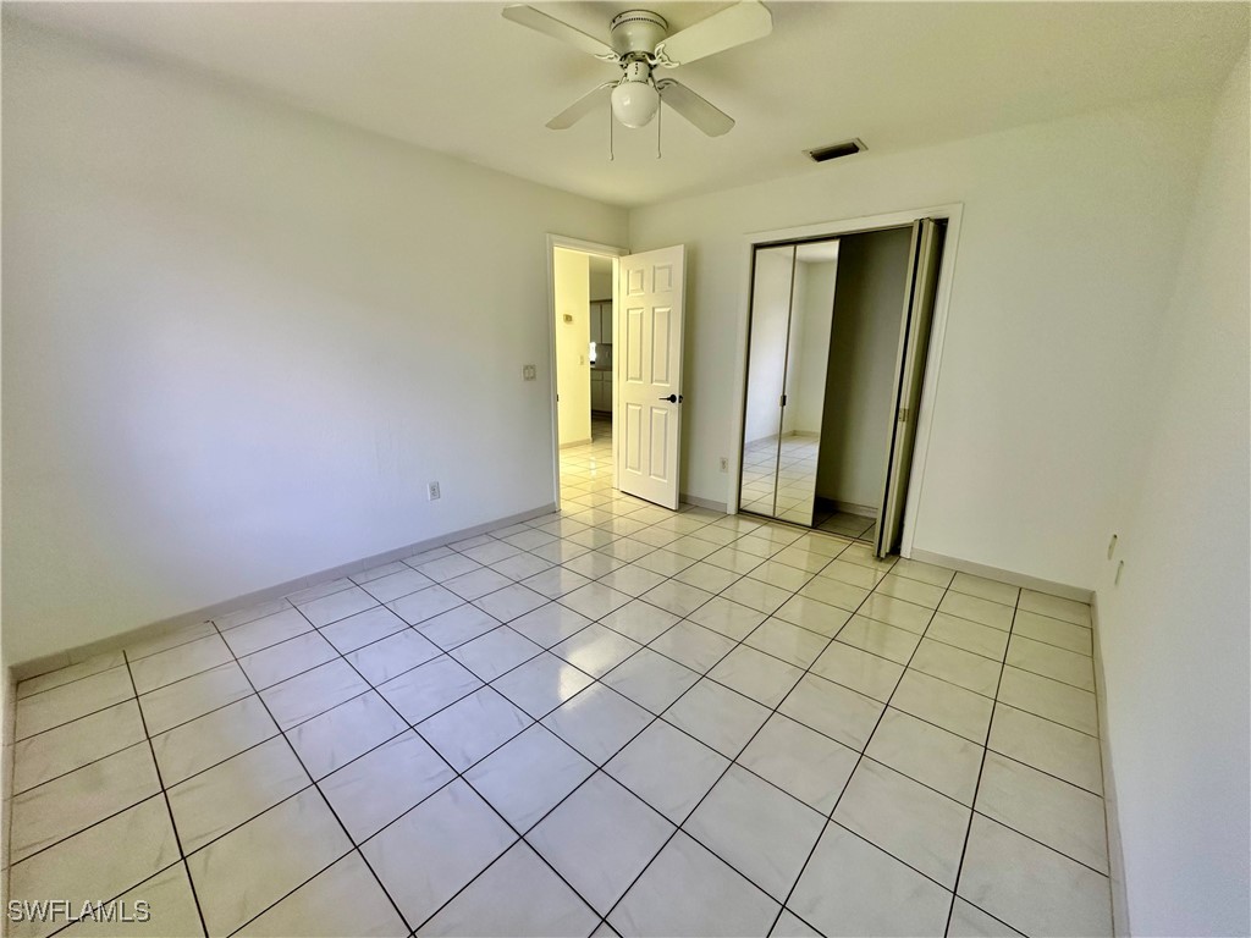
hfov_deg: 102.1
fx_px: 506
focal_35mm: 14
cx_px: 626
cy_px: 469
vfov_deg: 85.7
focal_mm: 2.22
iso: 125
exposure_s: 1/99
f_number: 2.2
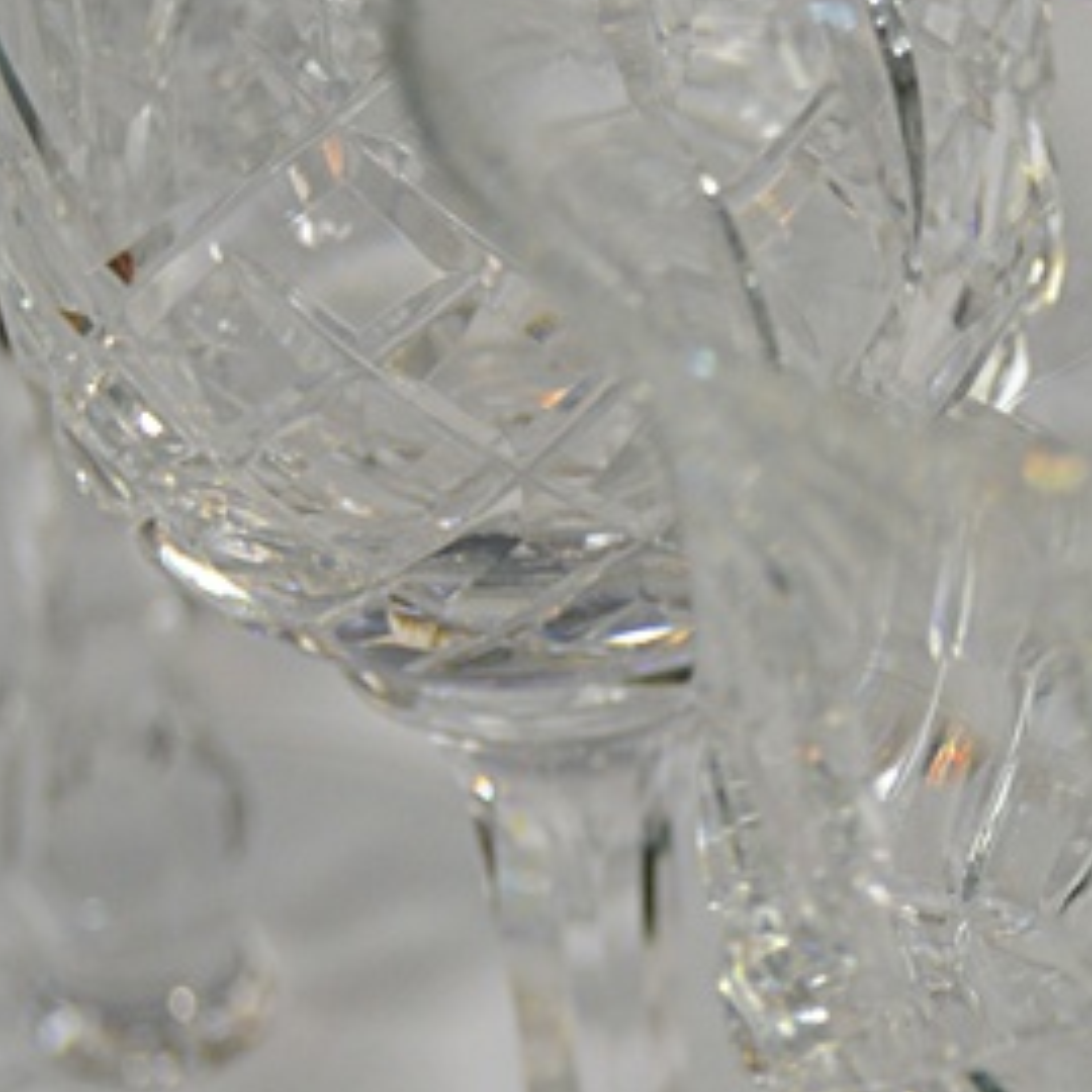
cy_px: 593
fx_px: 6745
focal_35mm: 189
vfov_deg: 9.3
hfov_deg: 9.1
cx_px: 1391
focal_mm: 40
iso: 400
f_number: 5
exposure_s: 1/100
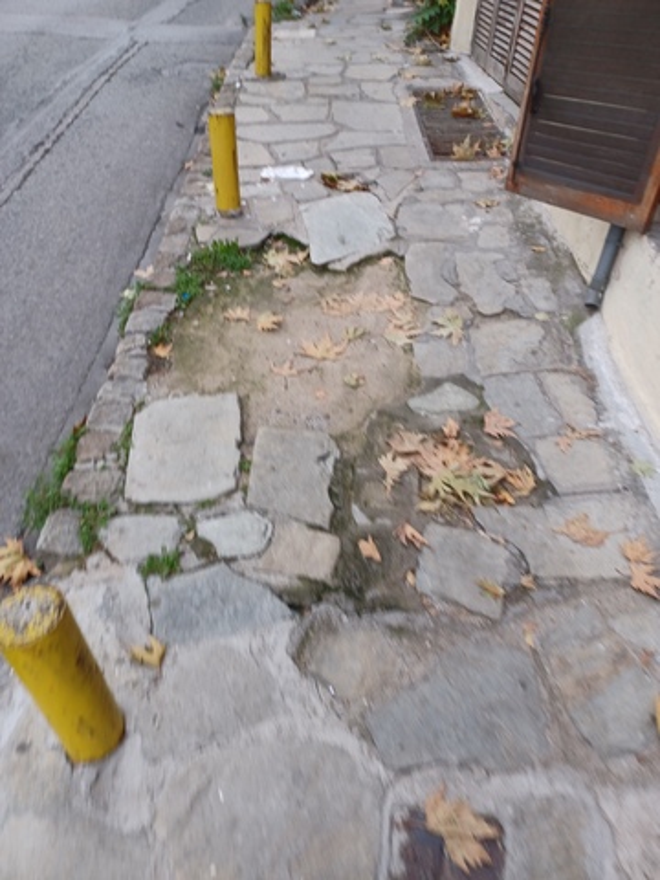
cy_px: 440
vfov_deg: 69.4
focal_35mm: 25
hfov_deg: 54.9
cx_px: 330
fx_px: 636
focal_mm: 4.6
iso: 40
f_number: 1.8
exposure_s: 1/50
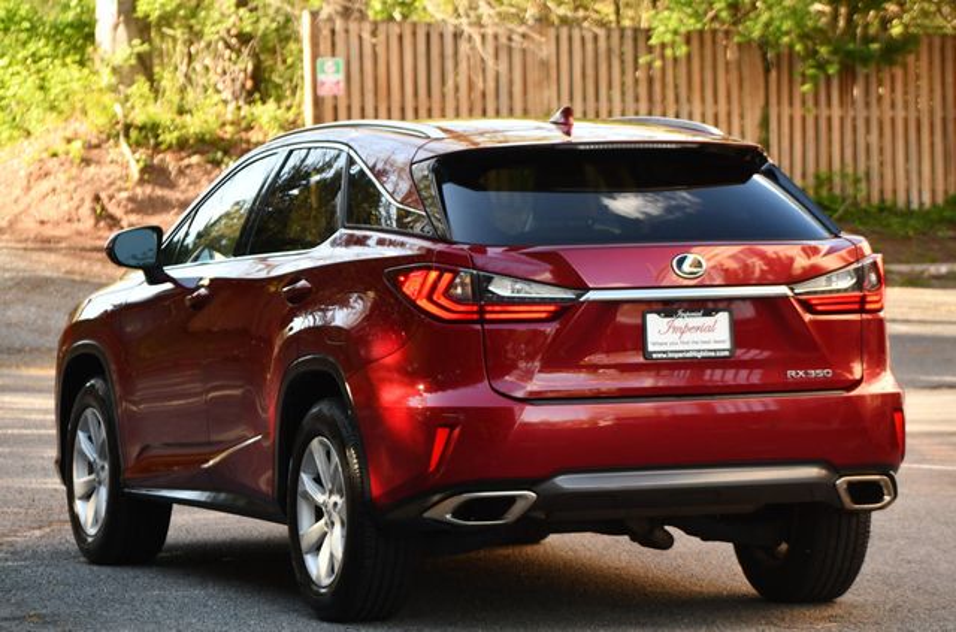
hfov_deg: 14.0
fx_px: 3893
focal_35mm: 147
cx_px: 478
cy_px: 316
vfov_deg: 9.3
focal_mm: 98
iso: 400
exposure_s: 1/250
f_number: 5
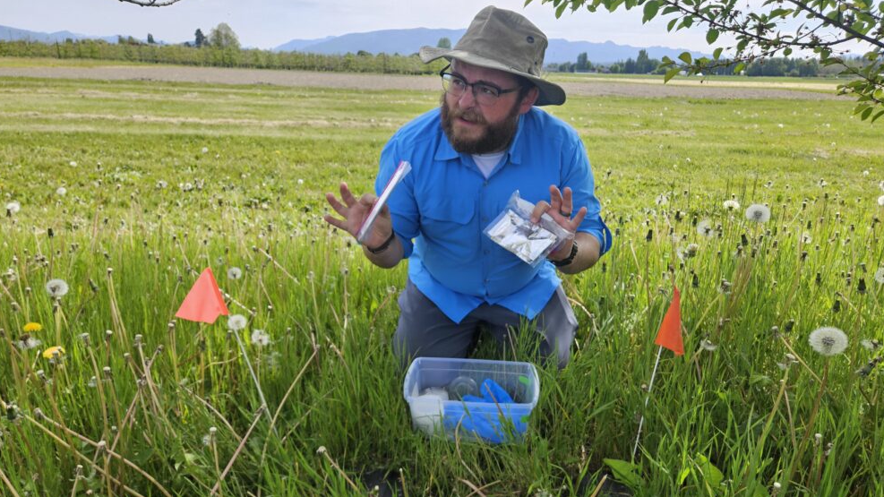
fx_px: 609
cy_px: 308
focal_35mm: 26
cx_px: 433
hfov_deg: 71.9
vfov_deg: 44.0
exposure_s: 1/504
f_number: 1.8
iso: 25
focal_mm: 5.4
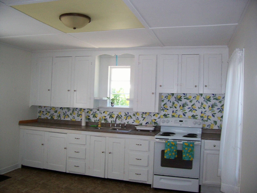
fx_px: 252
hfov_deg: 54.0
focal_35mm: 34
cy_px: 96
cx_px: 128
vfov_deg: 41.8
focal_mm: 5.6
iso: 140
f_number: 2.7
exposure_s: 1/112
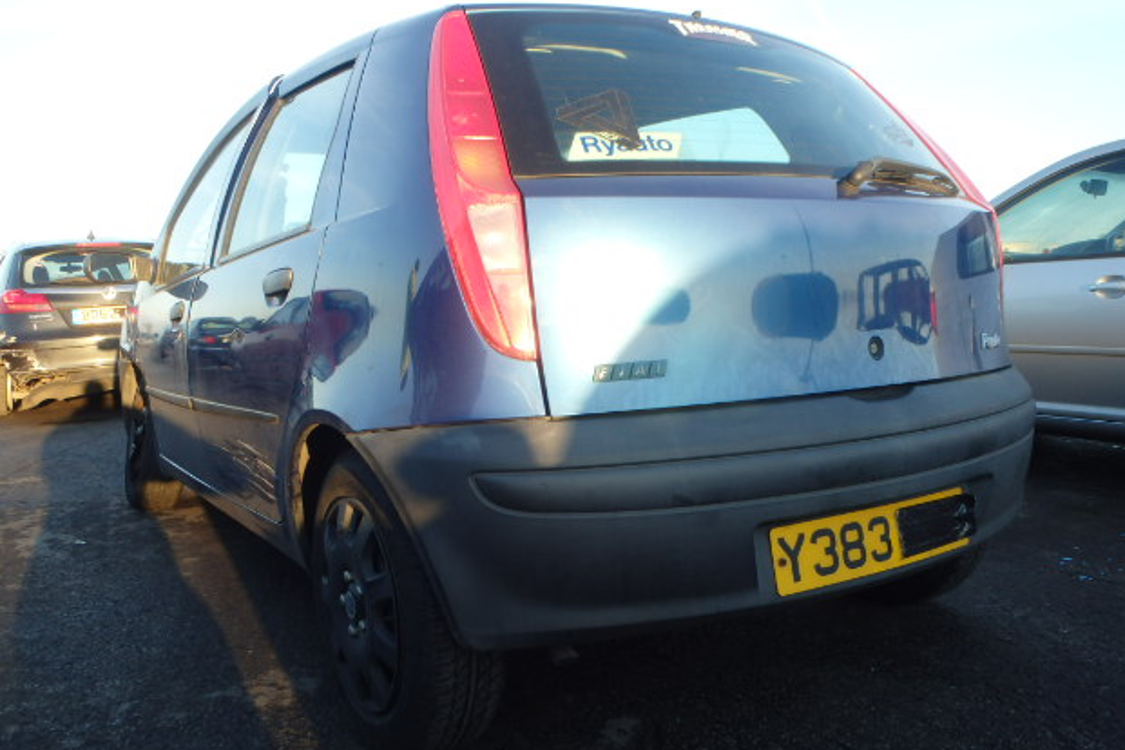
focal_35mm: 30
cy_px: 399
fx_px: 937
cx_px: 551
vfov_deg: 43.6
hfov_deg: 61.9
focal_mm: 5
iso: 125
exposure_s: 1/125
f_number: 3.9
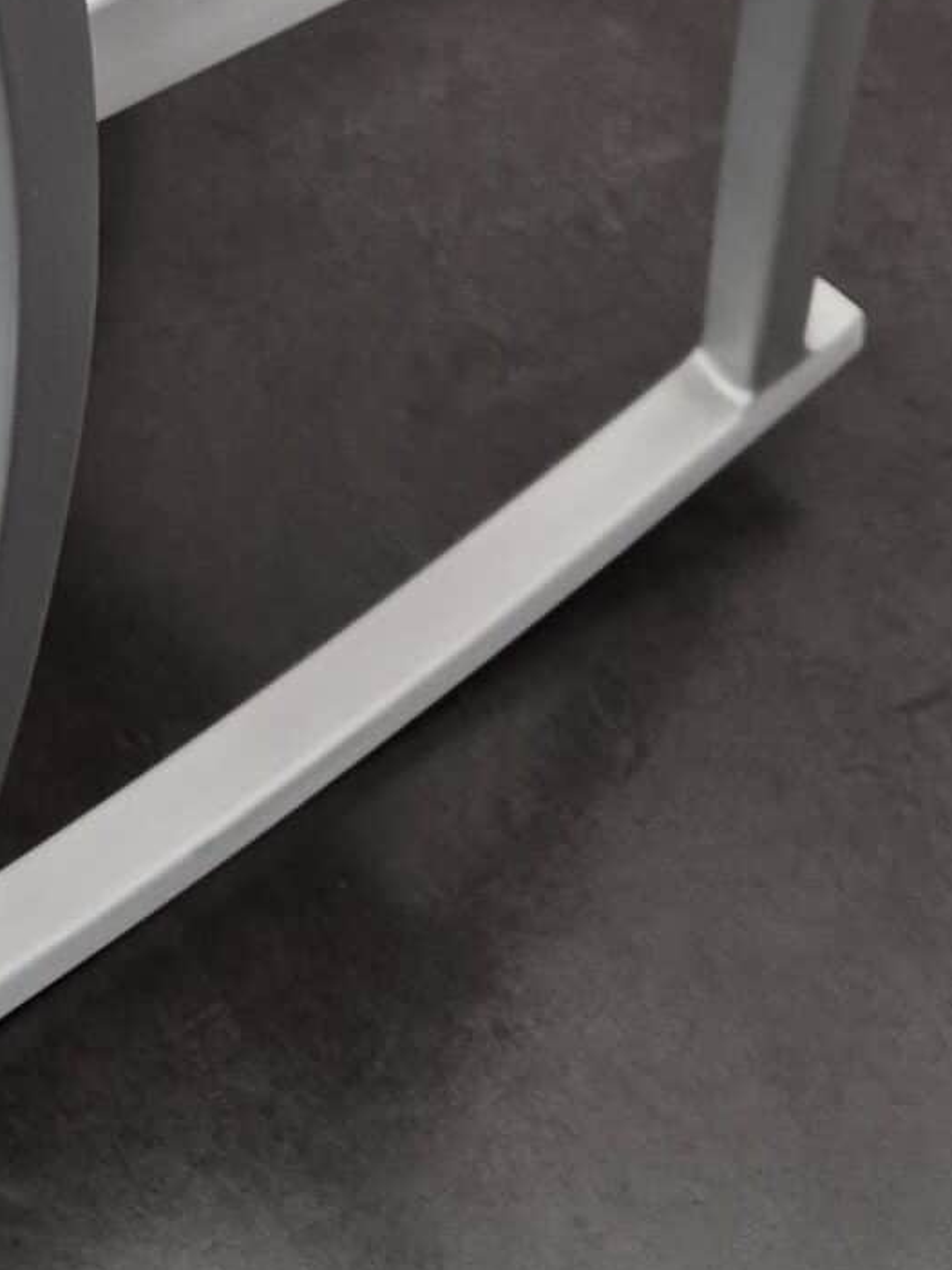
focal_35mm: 84
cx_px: -121
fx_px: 3079
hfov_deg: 17.0
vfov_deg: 21.6
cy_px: -257
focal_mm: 5.4
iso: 200
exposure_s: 1/100
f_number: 1.8
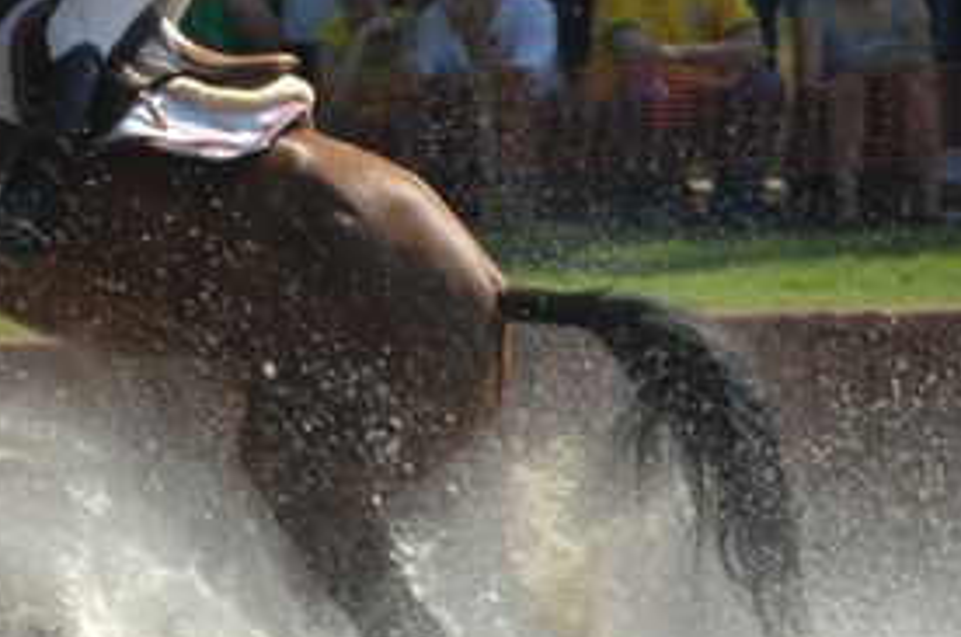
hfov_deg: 3.5
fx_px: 15776
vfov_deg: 2.3
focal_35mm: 592
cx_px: 0
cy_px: -78
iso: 200
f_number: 5.6
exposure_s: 1/500
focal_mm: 170
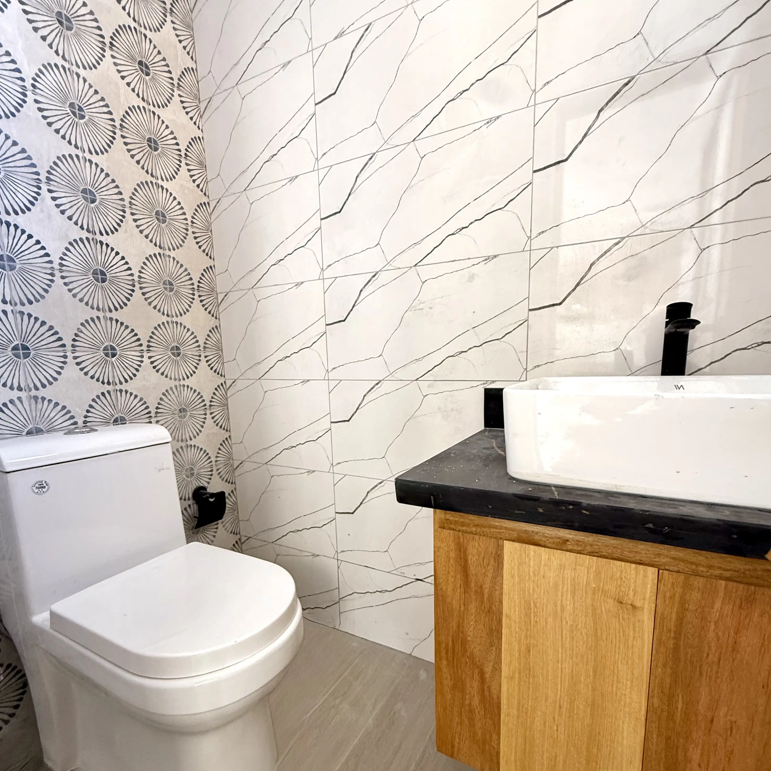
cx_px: 389
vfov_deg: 83.6
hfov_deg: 84.0
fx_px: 428
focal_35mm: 17
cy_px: 435
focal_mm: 2.22
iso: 320
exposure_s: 1/72
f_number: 2.2
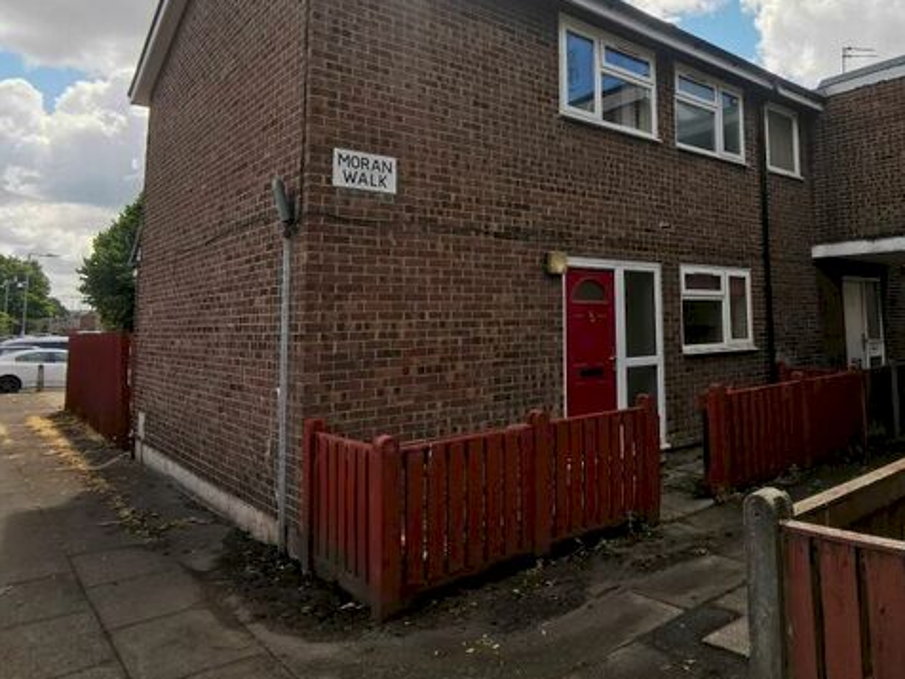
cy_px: 248
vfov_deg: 54.2
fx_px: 654
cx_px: 599
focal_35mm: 25
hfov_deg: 67.6
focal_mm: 2.26
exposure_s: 1/1330
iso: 50
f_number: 2.2
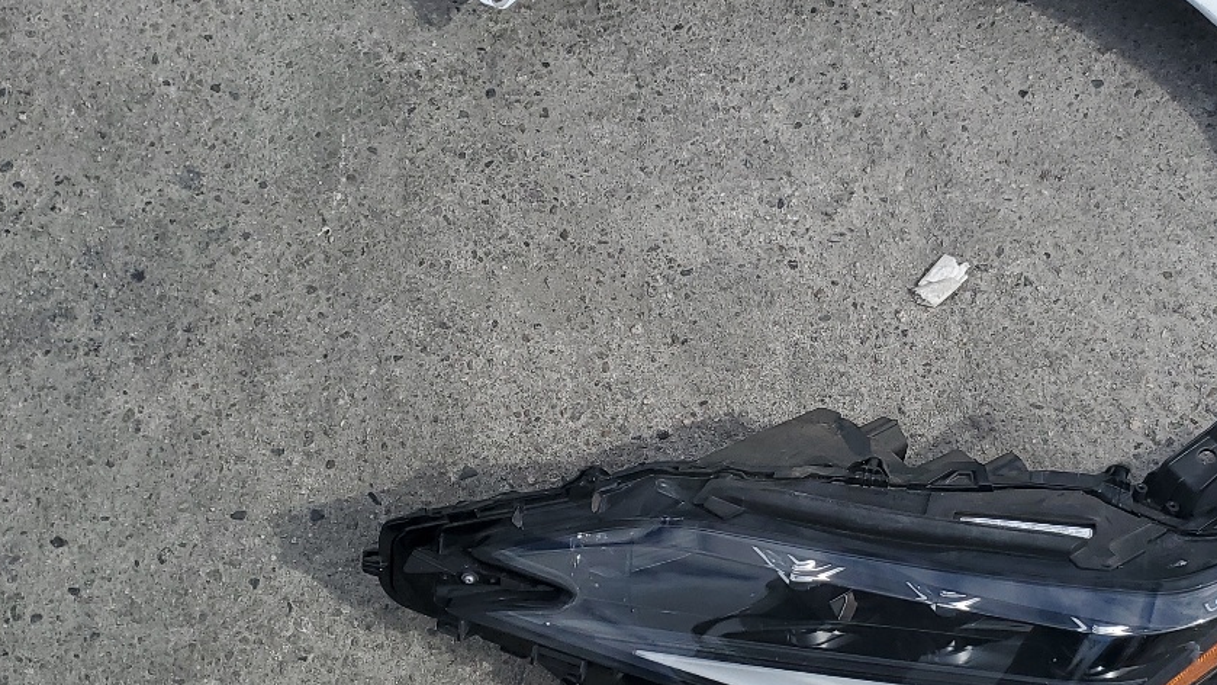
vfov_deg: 22.2
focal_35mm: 54
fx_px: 1743
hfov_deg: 37.6
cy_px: 395
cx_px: 912
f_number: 1.5
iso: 50
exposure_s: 1/5000
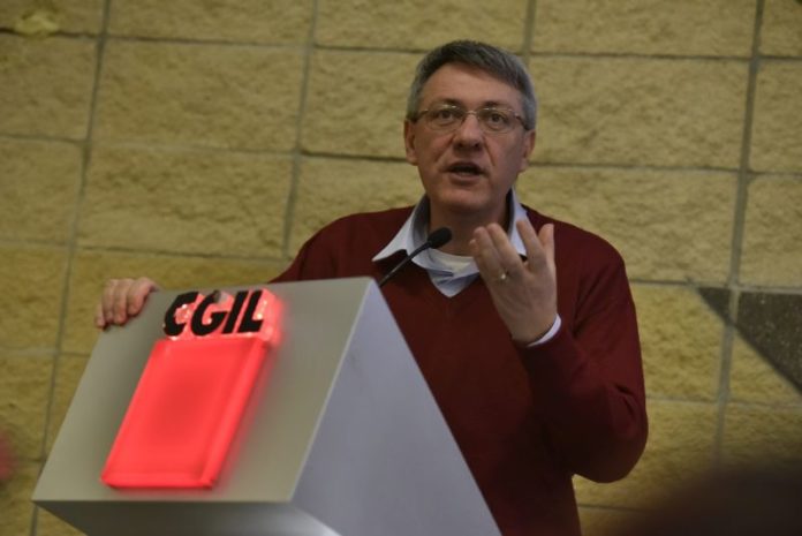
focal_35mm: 130
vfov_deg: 10.6
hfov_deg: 15.8
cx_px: 401
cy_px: 268
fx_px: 2898
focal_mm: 130
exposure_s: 1/160
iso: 3200
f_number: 3.5
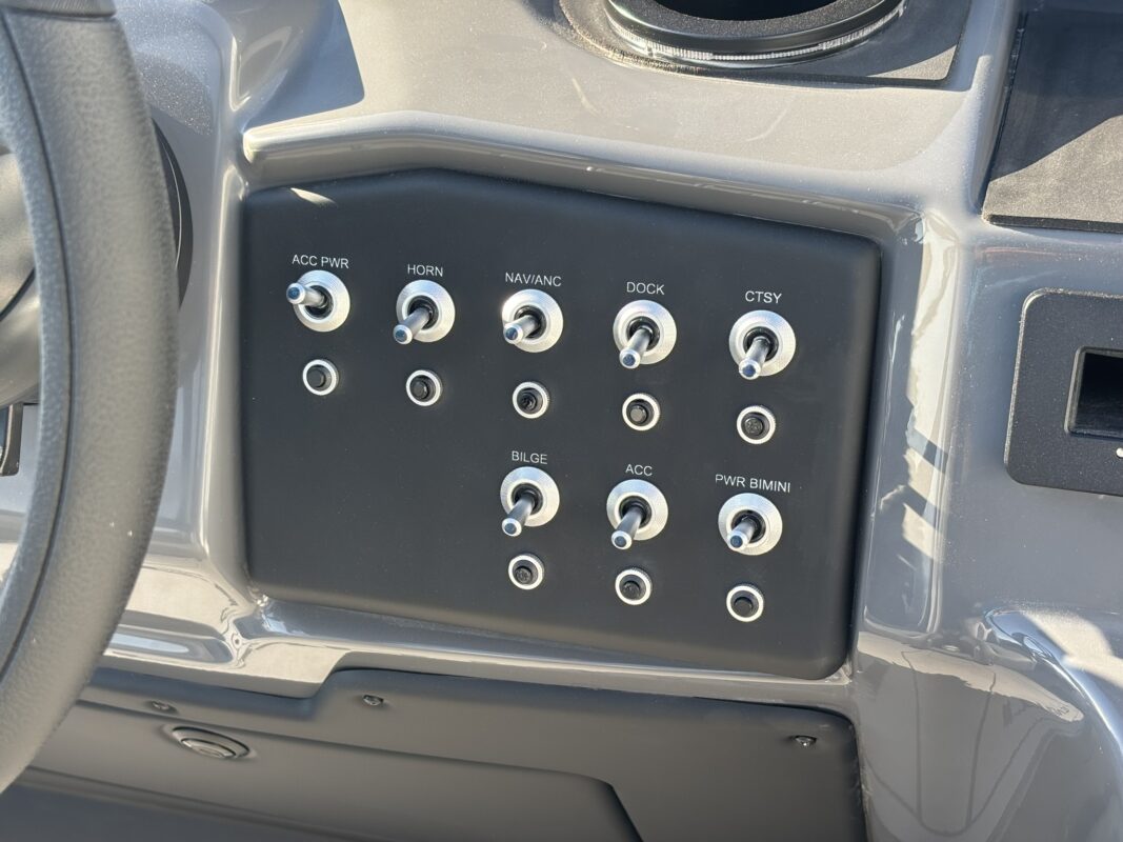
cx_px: 562
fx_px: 1687
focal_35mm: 52
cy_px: 421
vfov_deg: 28.0
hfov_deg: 36.8
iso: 32
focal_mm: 5.96
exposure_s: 1/297
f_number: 1.6
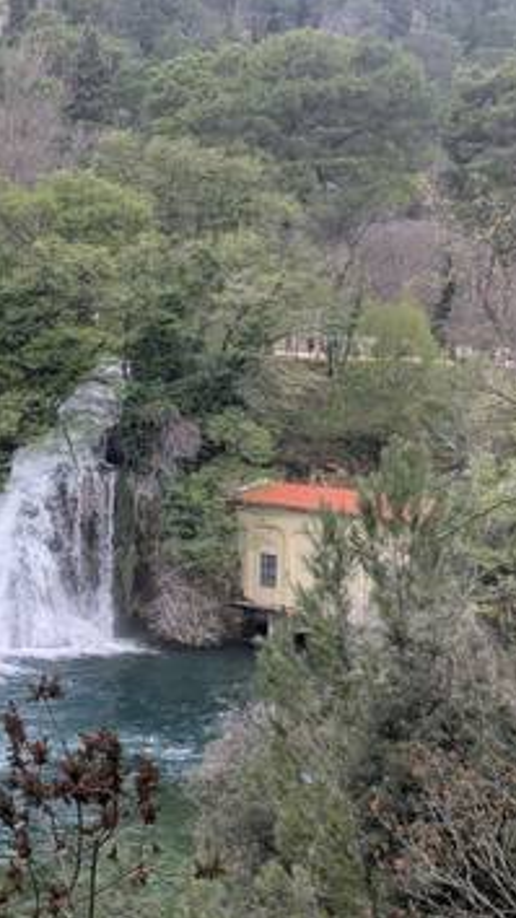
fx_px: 1728
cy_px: 462
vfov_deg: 29.8
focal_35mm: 71
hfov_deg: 16.5
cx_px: -47
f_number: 1.85
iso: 47
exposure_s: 1/612
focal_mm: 6.81
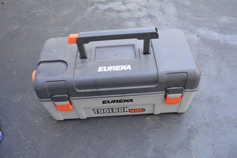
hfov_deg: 57.2
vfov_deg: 40.0
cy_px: 79
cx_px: 118
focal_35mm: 33
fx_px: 217
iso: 400
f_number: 5
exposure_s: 1/100
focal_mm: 22
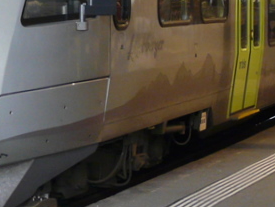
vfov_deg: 8.9
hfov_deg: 11.7
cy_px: 3
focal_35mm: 167
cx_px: -19
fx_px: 1328
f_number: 3.2
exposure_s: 1/13
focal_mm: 7.5
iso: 200
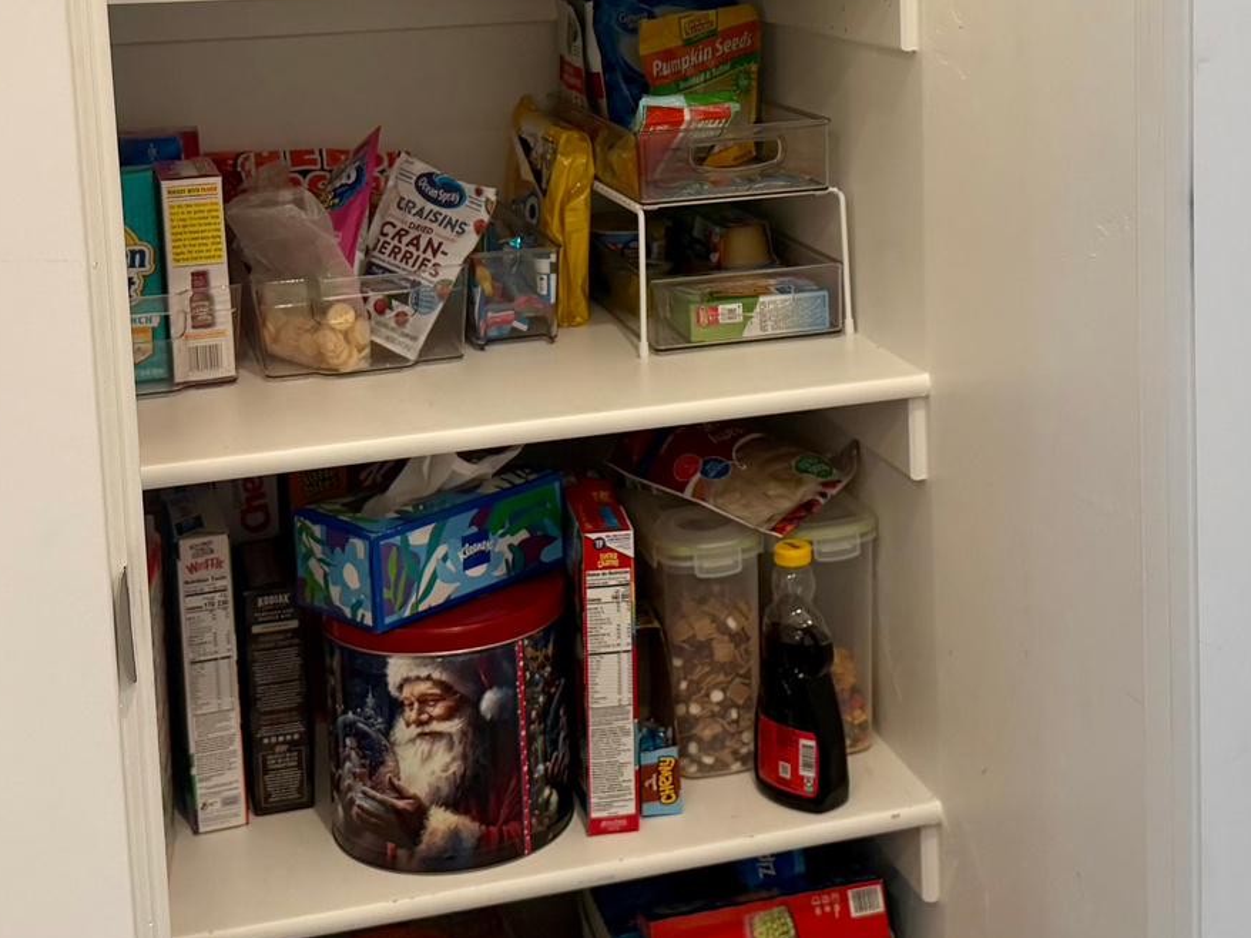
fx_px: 2023
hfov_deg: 34.3
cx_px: 685
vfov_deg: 25.5
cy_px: 137
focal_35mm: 56
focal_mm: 6.76
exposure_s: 1/120
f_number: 1.78
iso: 160
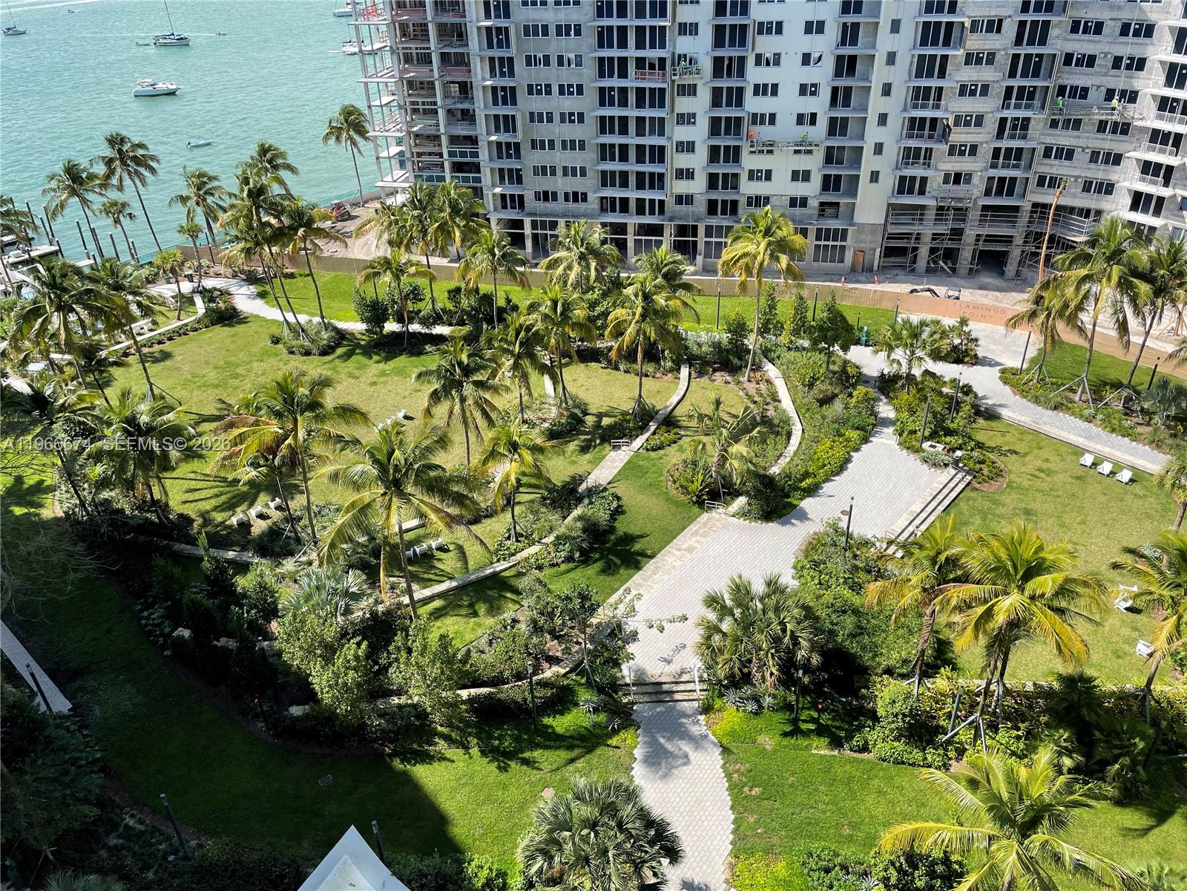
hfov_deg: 67.3
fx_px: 892
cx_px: 594
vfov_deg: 53.1
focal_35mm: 26
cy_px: 446
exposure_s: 1/1916
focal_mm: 4.2
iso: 32
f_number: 1.6
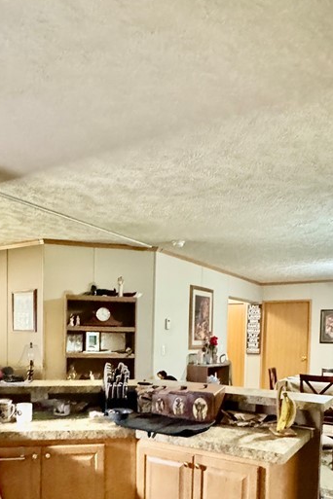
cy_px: 350
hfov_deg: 44.9
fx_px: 402
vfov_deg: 61.4
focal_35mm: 29
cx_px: 147
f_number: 2.2
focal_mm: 2.22
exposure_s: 1/40
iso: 1250
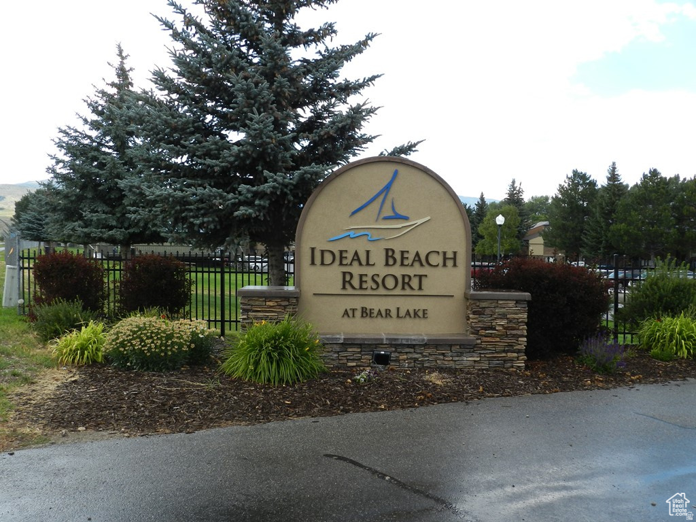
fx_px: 643
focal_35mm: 32
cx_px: 348
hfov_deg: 56.8
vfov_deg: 44.2
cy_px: 261
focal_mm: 5.6
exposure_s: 1/500
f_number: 3.7
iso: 160
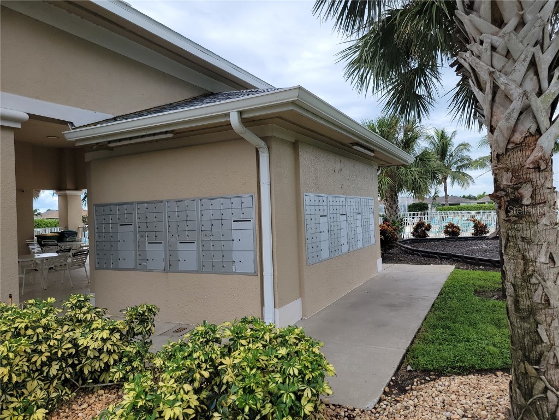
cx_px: 280
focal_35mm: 24
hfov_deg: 71.6
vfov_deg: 56.8
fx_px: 388
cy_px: 210
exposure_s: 1/626
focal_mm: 6.7
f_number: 1.8
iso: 16
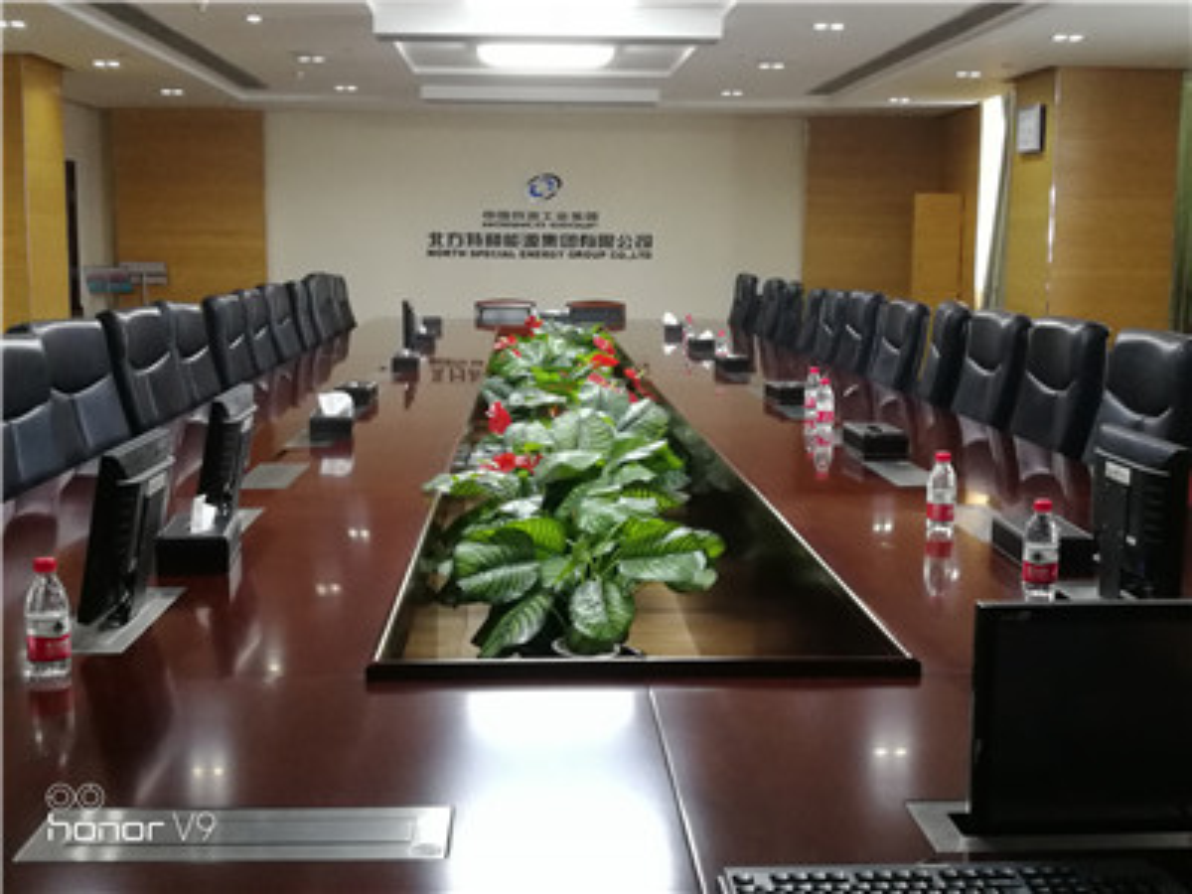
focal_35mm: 43
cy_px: 447
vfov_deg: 33.6
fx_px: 1481
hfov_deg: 43.9
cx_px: 596
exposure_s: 1/33.3
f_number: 2.2
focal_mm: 3.84
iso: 400
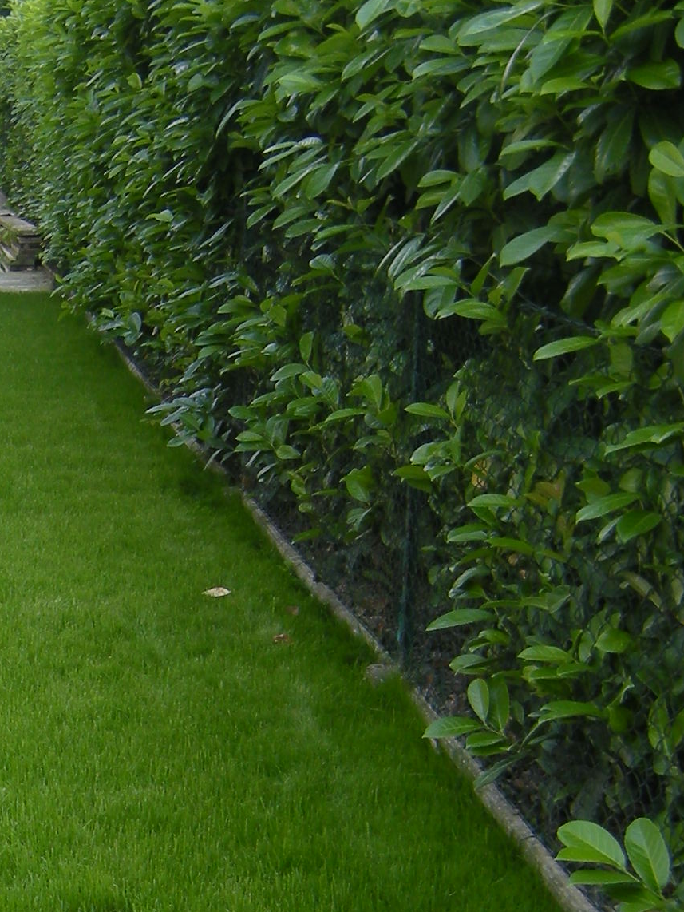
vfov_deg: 24.0
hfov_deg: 17.7
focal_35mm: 80
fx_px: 2107
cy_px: 730
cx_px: -88
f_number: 2.8
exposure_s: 1/193
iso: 64
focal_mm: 4.7
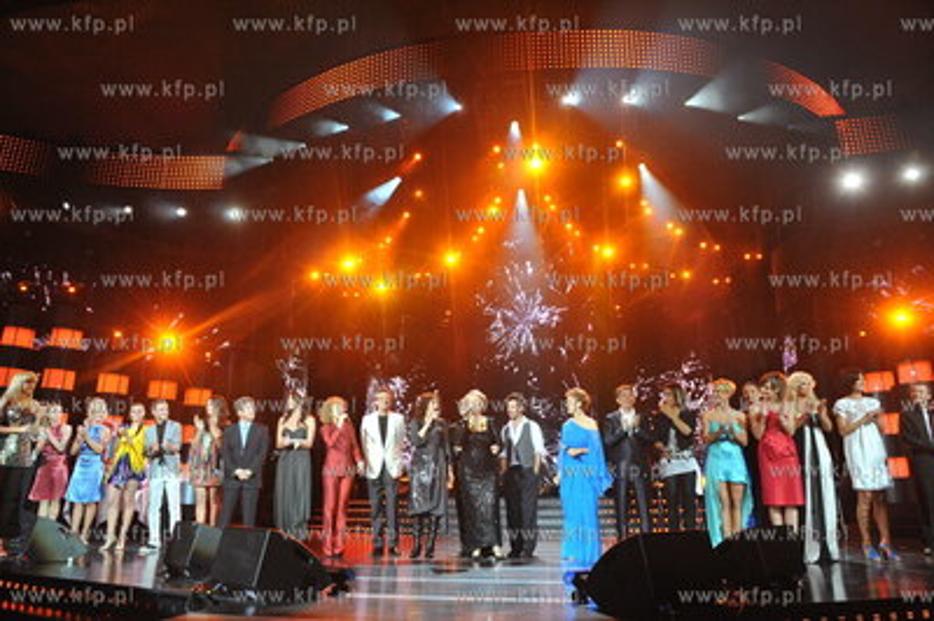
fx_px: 622
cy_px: 310
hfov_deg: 73.8
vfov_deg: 53.1
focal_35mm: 24
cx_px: 467
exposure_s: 1/200
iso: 3200
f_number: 5.6
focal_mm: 24
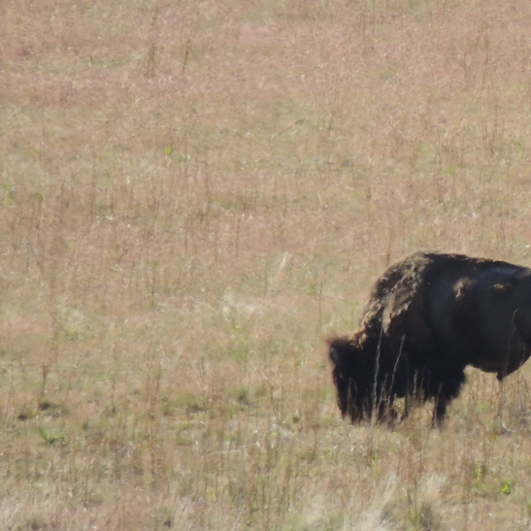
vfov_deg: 0.8
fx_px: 35907
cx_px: 375
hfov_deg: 0.8
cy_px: 337
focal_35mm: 2069
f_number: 5.9
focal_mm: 180
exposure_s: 1/800
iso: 400
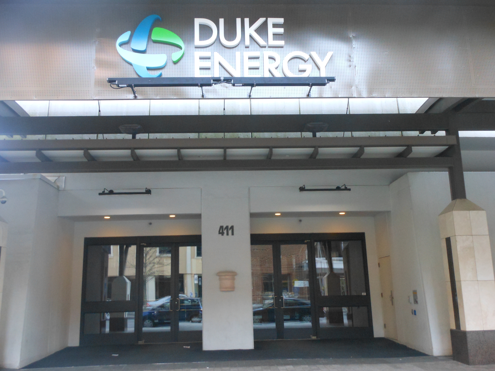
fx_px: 472
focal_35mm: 33
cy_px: 186
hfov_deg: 55.4
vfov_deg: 42.9
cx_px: 248
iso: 400
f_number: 4
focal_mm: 5.9
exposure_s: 1/50
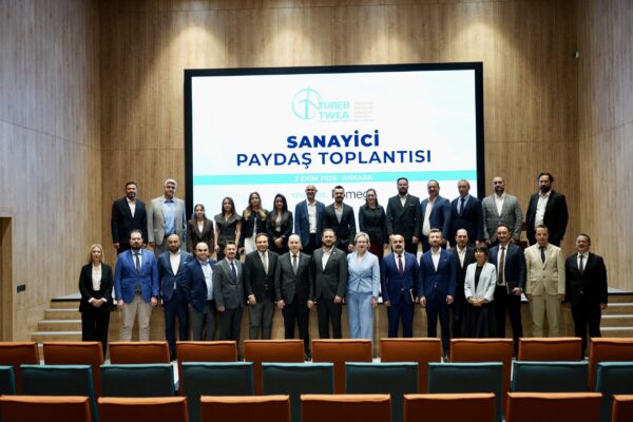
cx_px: 316
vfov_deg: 32.6
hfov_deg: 47.4
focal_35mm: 41
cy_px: 211
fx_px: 721
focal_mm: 41
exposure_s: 1/160
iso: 800
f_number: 2.8
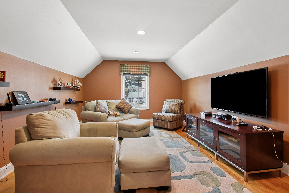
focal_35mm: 15
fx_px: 120
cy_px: 96
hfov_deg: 100.4
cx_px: 144
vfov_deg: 77.3
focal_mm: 10
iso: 500
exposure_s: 1/5
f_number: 8
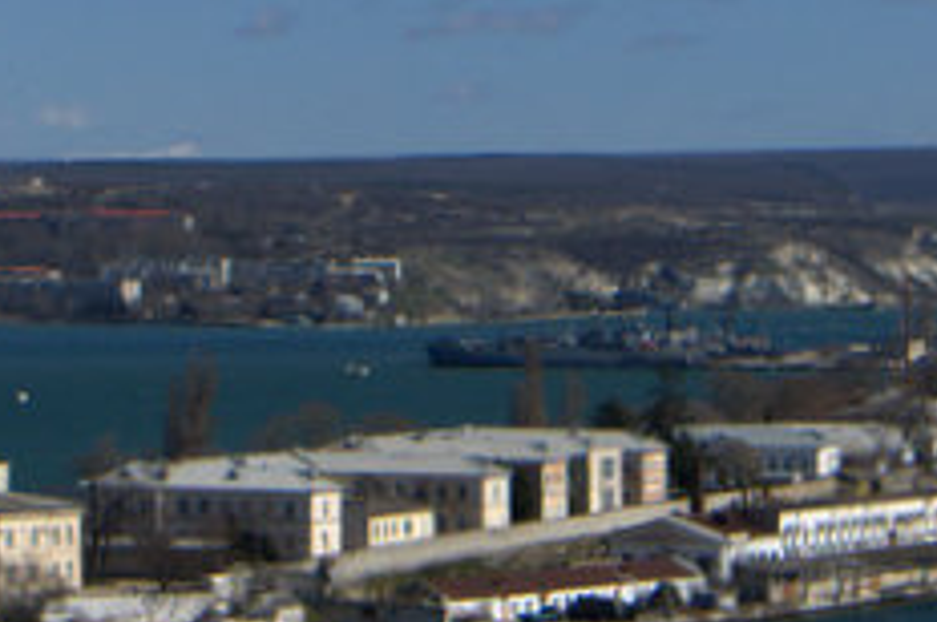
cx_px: 105
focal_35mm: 185
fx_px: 4808
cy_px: -507
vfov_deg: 7.2
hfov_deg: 11.1
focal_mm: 28
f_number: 8
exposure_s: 1/640
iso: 200
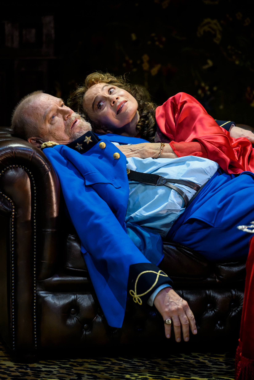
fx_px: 1270
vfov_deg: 17.1
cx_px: 127
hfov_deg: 11.4
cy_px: 190
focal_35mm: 120
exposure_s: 1/320
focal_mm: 120
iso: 3200
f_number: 4
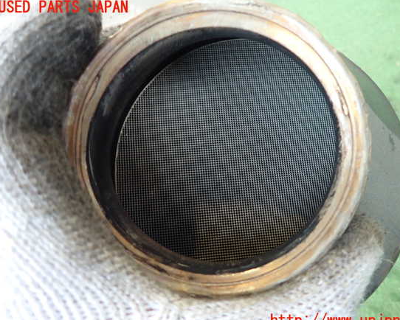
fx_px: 320
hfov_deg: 64.0
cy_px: 164
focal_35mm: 27
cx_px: 215
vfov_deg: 53.2
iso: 200
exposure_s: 1/30
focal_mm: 4.5
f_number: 2
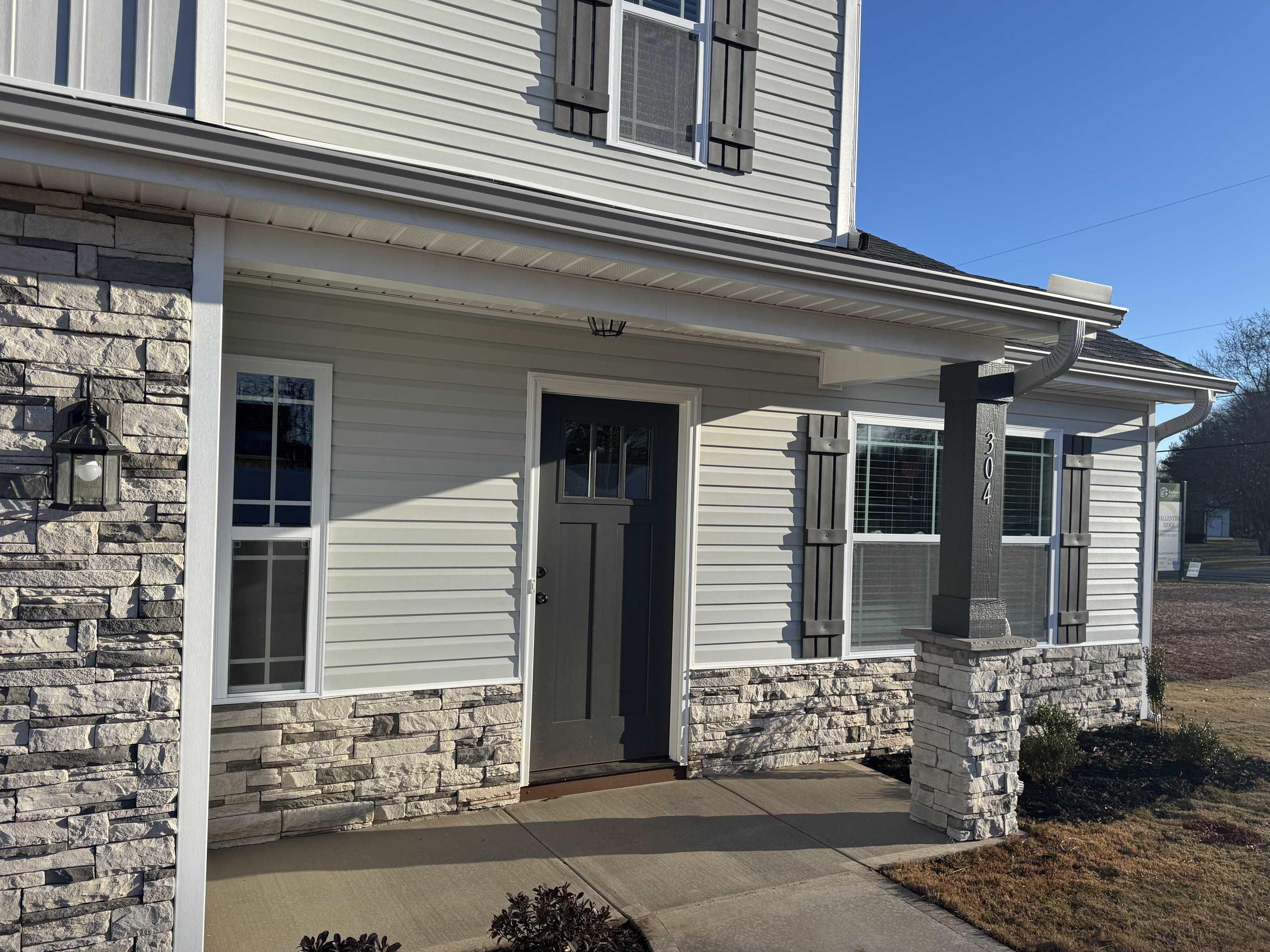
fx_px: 954
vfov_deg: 53.0
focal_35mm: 26
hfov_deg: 67.3
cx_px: 634
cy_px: 500
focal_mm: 6.76
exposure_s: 1/3597
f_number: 1.78
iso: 80
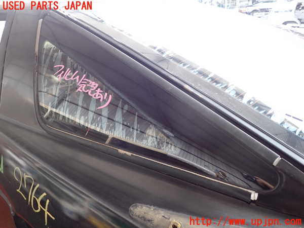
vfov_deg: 54.9
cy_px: 114
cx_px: 152
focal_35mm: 25
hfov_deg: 69.4
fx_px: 220
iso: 200
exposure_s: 1/100
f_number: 2
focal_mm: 4.5
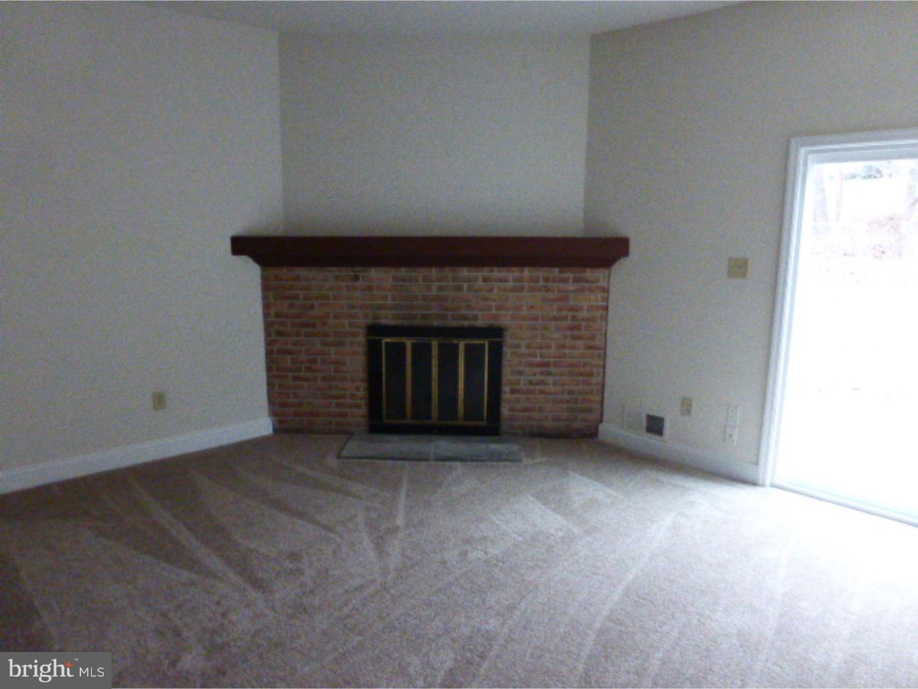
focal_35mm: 24
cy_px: 344
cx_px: 459
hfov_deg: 71.6
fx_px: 636
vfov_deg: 56.8
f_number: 3.3
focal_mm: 4.3
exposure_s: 1/125
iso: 1600
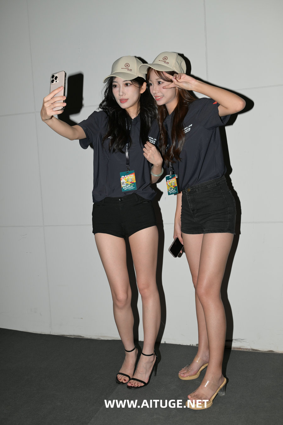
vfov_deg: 51.9
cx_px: 142
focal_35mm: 37
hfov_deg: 35.9
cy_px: 212
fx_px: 436
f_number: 5
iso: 320
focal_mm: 37
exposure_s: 1/250
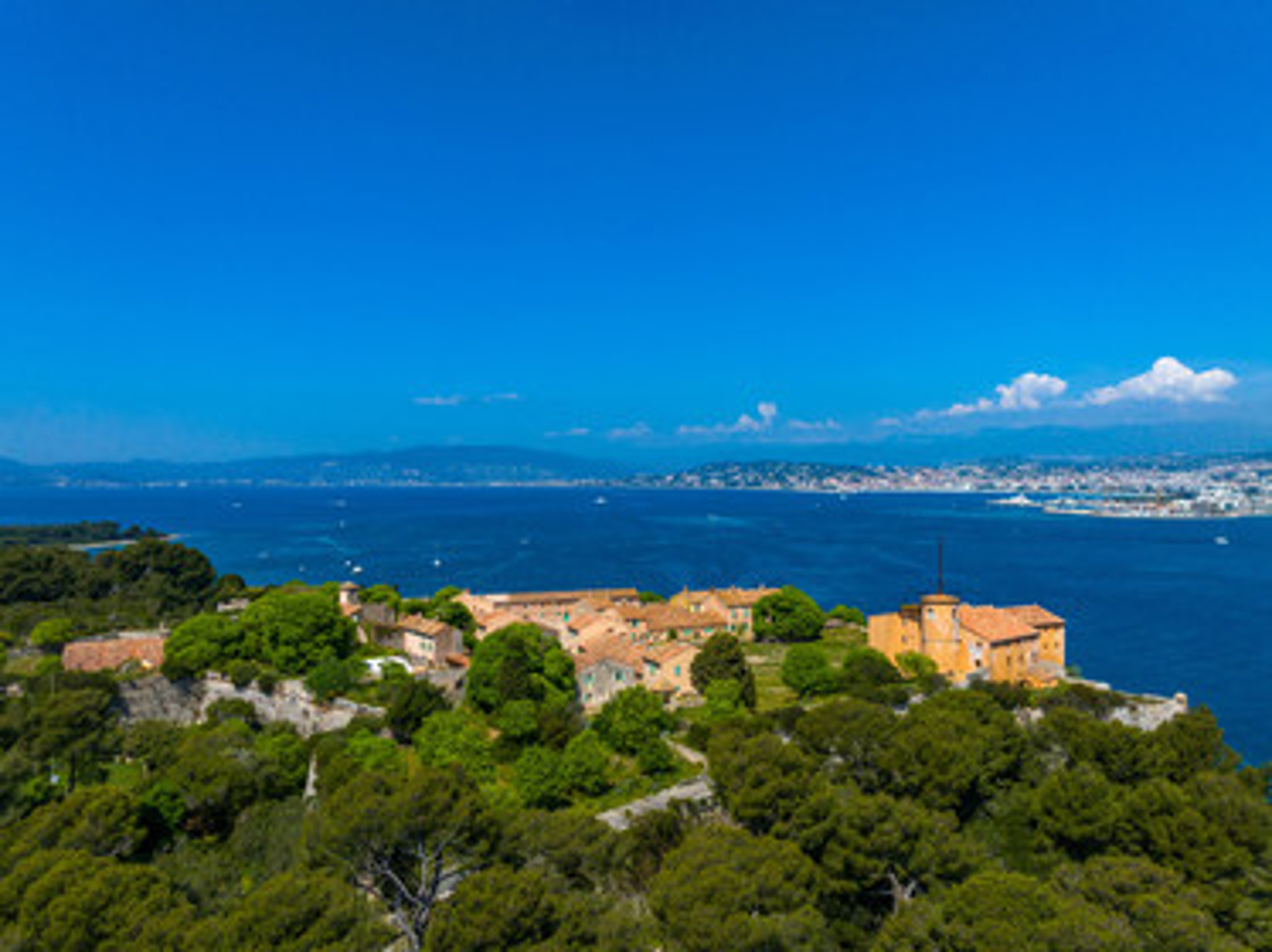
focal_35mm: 24
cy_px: 476
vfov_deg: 56.8
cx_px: 636
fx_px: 881
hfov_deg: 71.6
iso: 200
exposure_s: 1/1000
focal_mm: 12.3
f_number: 8
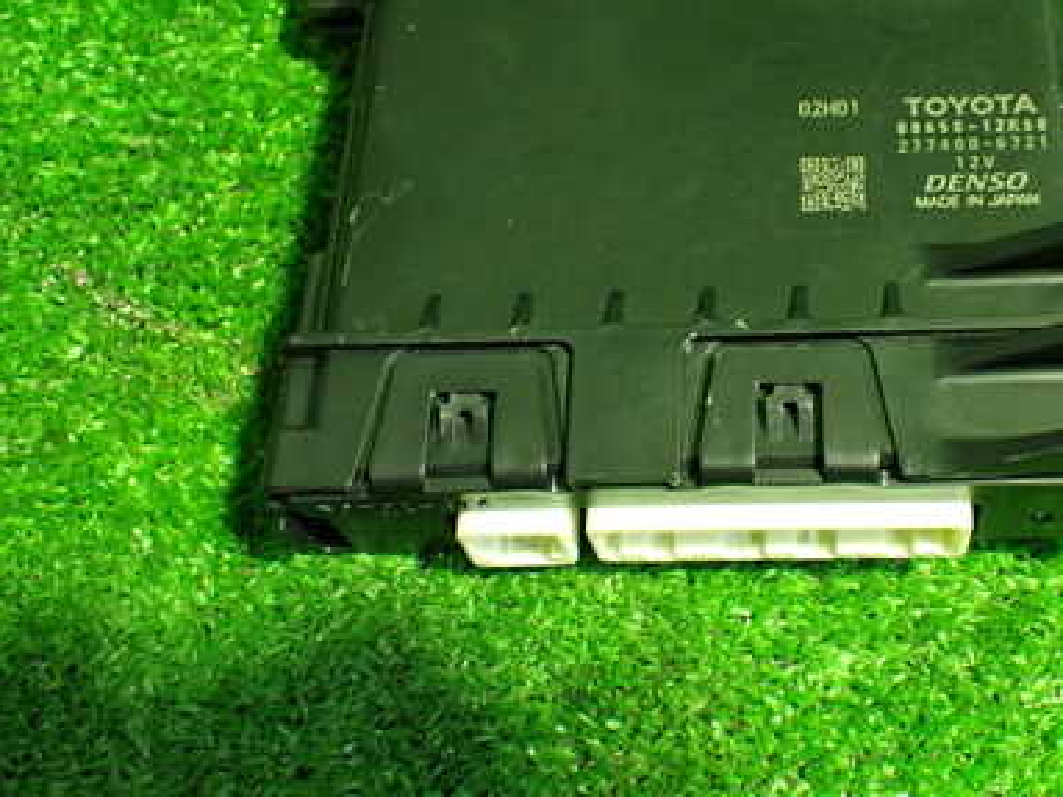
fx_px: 1443
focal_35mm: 47
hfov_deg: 39.5
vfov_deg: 30.6
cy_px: 267
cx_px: 785
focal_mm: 5.4
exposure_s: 1/50
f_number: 2.3
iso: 800
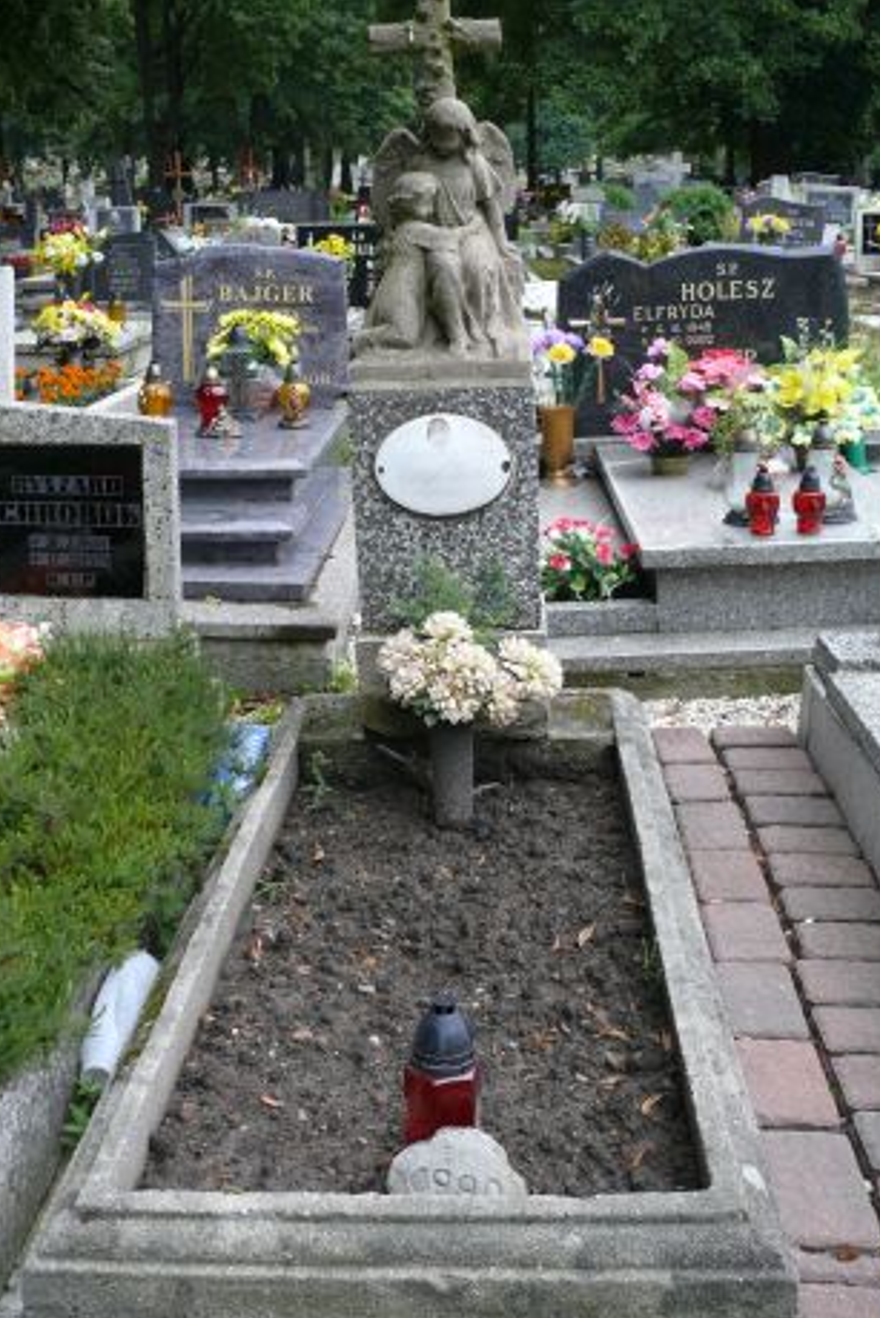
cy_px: 636
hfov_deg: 35.1
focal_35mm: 38
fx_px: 1392
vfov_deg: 50.7
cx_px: 424
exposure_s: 1/100
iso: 100
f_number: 2.8
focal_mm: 7.4
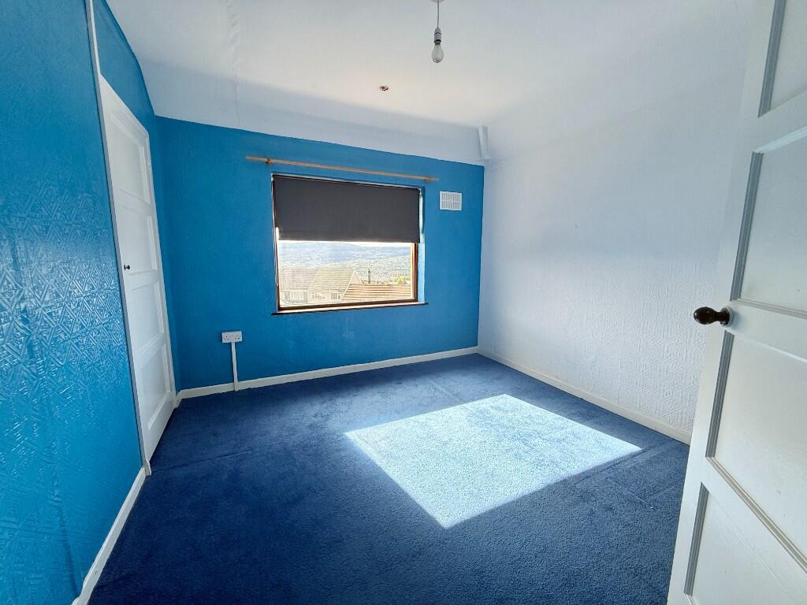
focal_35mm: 14
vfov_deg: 85.7
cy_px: 302
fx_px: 326
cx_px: 404
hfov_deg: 102.1
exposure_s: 1/395
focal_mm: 2.22
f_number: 2.2
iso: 64
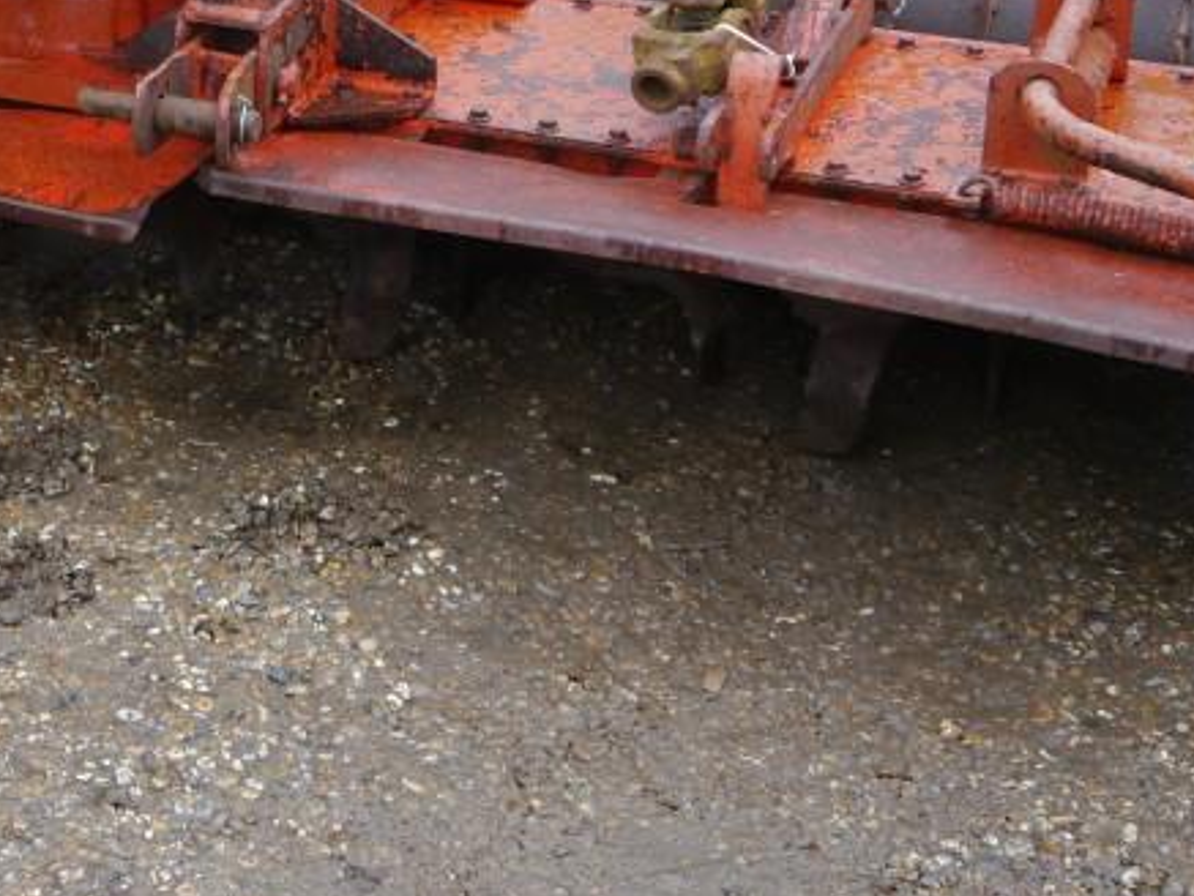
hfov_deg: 21.4
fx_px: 3071
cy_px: 11
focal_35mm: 89
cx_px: 66
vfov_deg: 16.3
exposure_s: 1/100
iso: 160
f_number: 4.5
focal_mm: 19
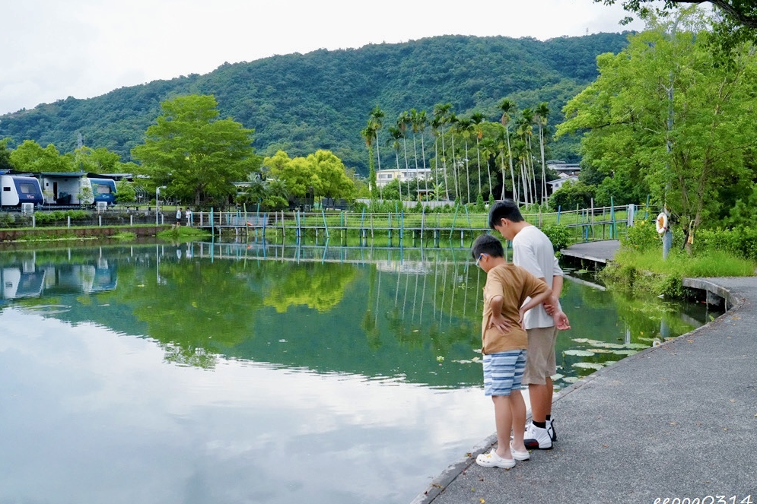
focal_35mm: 35
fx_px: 736
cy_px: 258
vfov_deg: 37.8
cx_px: 369
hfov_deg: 54.4
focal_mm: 34
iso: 6400
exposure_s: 1/3200
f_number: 10
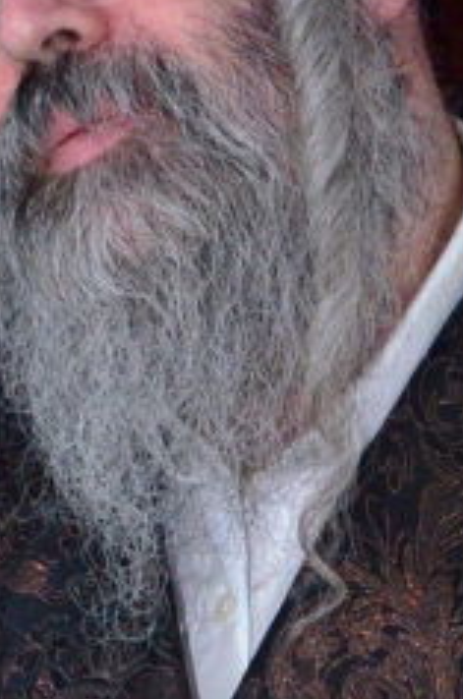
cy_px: 466
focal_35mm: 531
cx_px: 377
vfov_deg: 3.9
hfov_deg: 2.6
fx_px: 10288
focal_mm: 82
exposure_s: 1/200
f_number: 5.6
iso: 1250
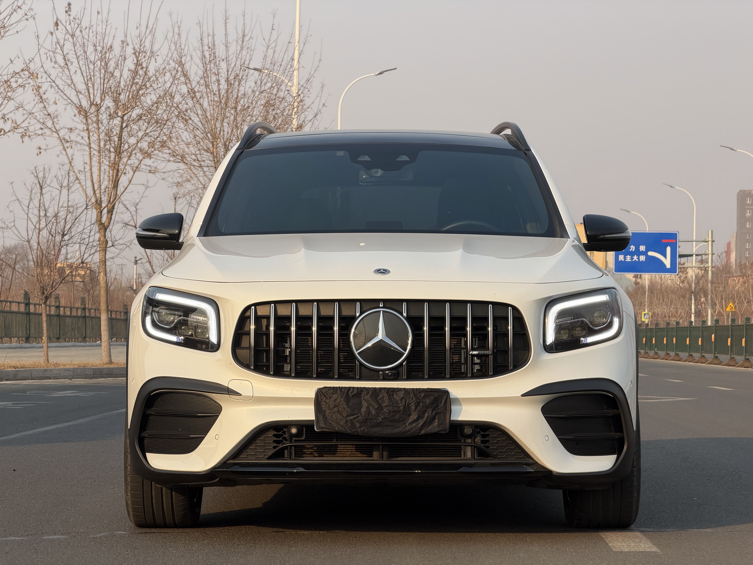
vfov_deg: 14.8
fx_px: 2175
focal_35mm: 100
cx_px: 376
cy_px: 282
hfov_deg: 19.6
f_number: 2.8
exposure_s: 1/638
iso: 40
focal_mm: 16.89
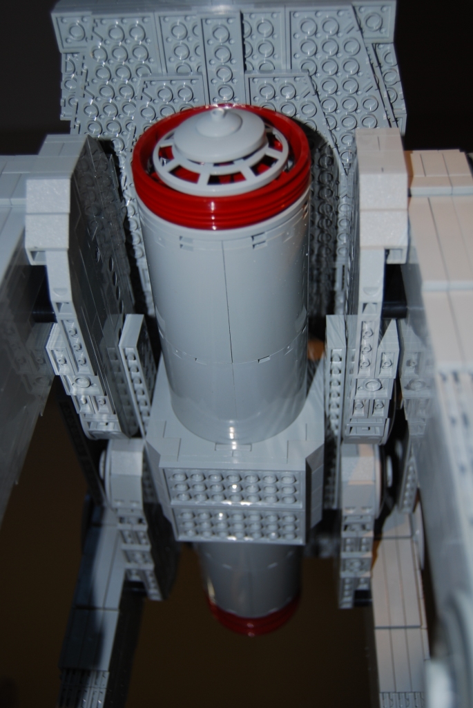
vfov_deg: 46.4
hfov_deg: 32.0
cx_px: 236
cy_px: 354
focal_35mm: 42
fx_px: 826
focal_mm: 28
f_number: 4.2
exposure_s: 1/125
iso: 100
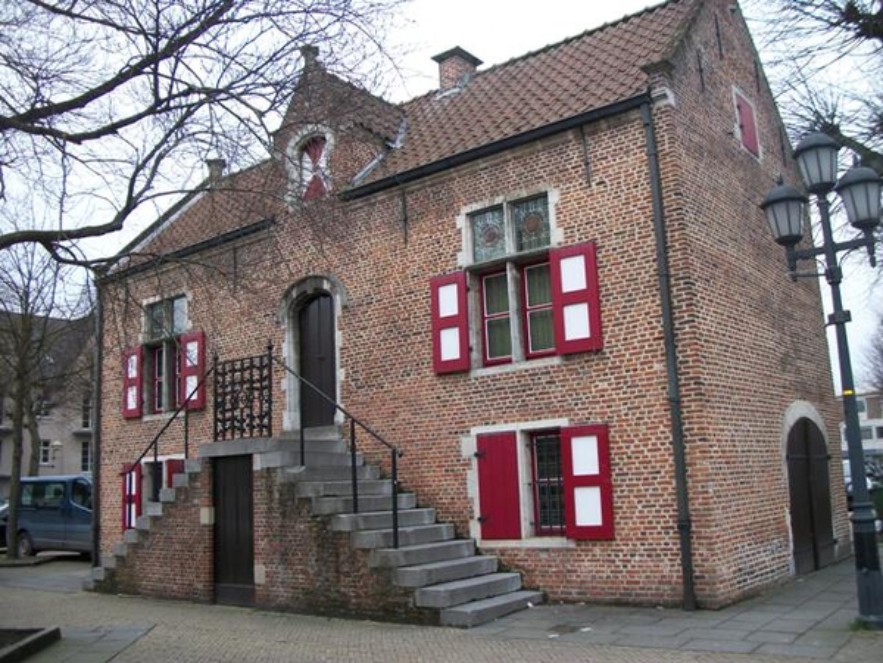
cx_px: 442
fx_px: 816
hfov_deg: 56.8
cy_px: 332
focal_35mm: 32
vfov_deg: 44.2
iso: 80
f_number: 2.9
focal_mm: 5.7
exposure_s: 1/125
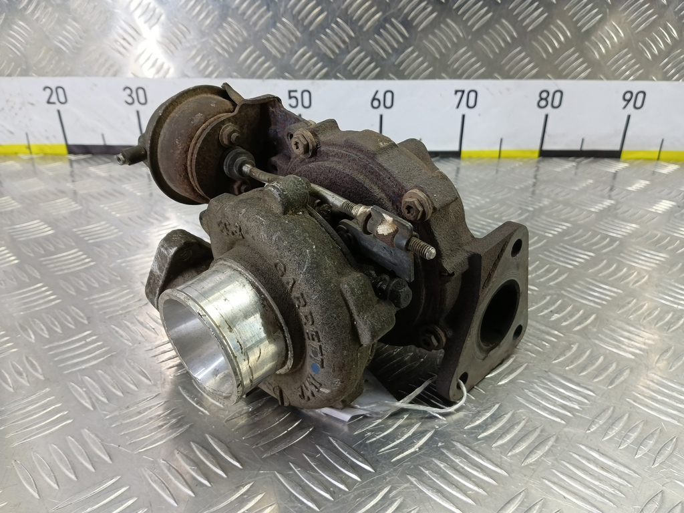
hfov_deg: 73.9
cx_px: 342
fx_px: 454
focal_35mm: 23
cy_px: 256
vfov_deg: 58.9
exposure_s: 1/50
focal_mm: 4.11
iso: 180
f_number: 1.6
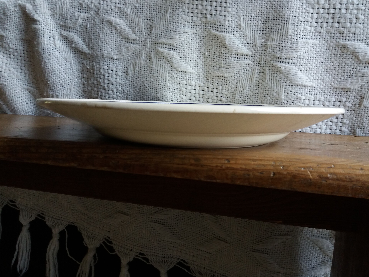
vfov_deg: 48.2
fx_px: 309
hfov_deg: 61.7
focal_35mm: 29
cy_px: 137
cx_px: 189
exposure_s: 1/100
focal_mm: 3.7
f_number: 1.9
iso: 100
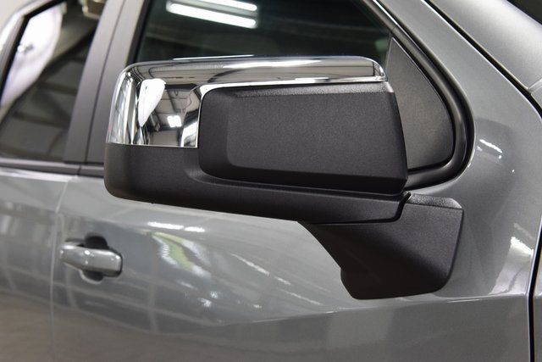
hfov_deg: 36.9
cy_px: 181
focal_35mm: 54
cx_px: 271
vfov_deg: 25.1
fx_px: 813
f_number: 5.6
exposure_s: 1/60
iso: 1600
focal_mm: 36
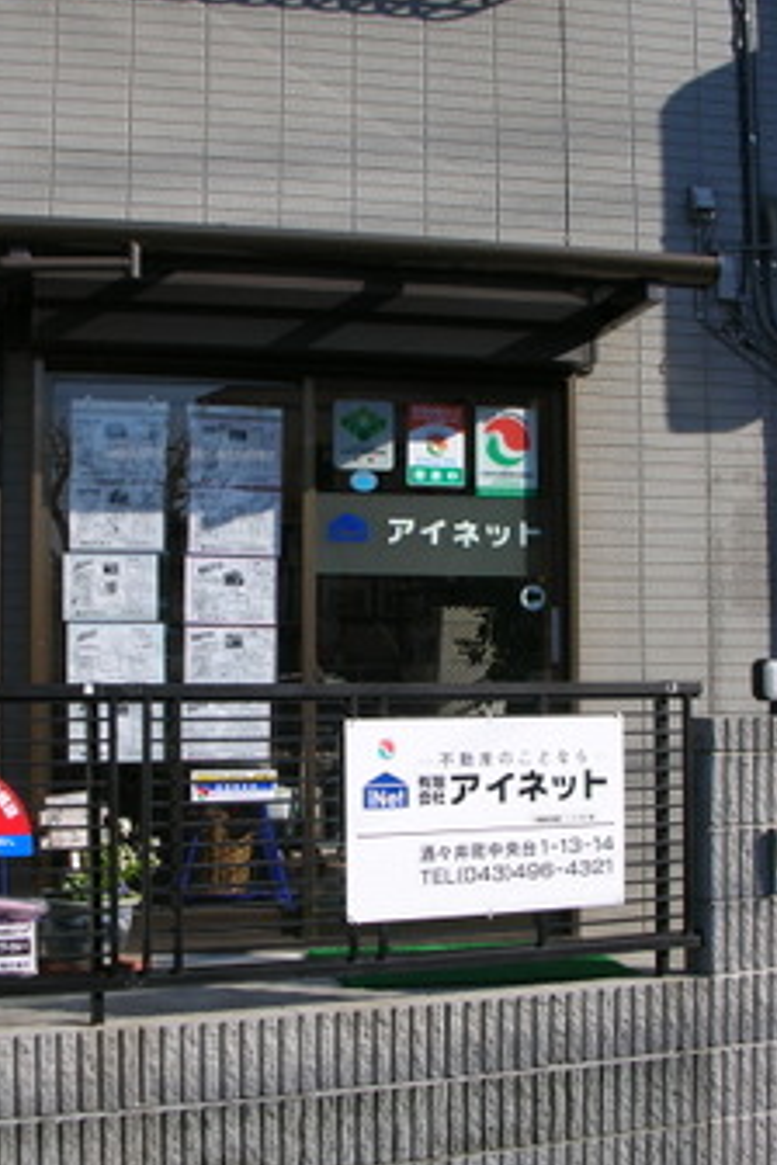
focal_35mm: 52
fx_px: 1683
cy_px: 576
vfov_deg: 38.2
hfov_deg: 25.9
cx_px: 309
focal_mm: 5.8
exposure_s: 1/84
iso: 50
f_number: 8.5
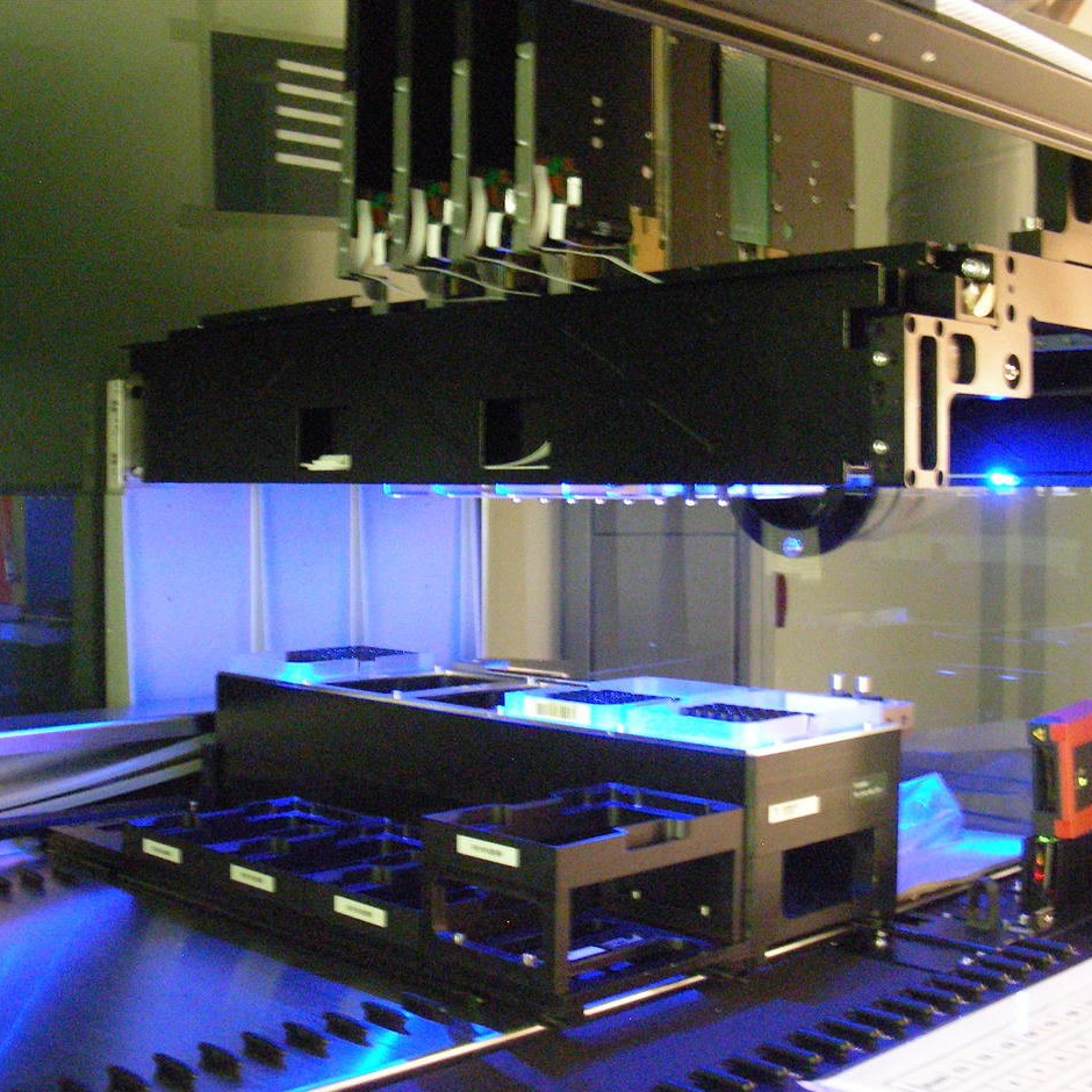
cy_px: 548
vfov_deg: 37.6
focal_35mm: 45
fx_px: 1606
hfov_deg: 37.5
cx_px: 599
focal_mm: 6.3
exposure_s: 1/3.5
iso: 800
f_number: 3.5
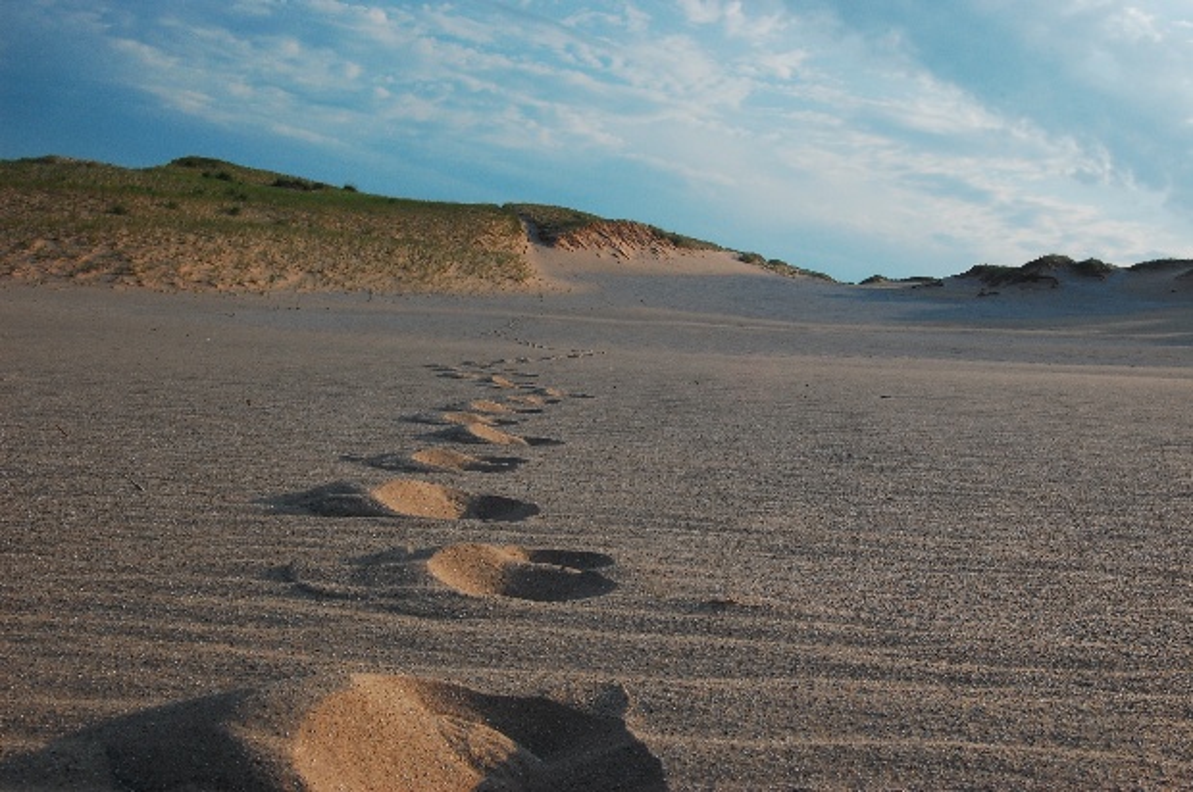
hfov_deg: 49.6
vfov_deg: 34.1
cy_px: 396
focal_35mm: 39
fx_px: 1291
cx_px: 596
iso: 400
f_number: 18
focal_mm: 26
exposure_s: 1/60
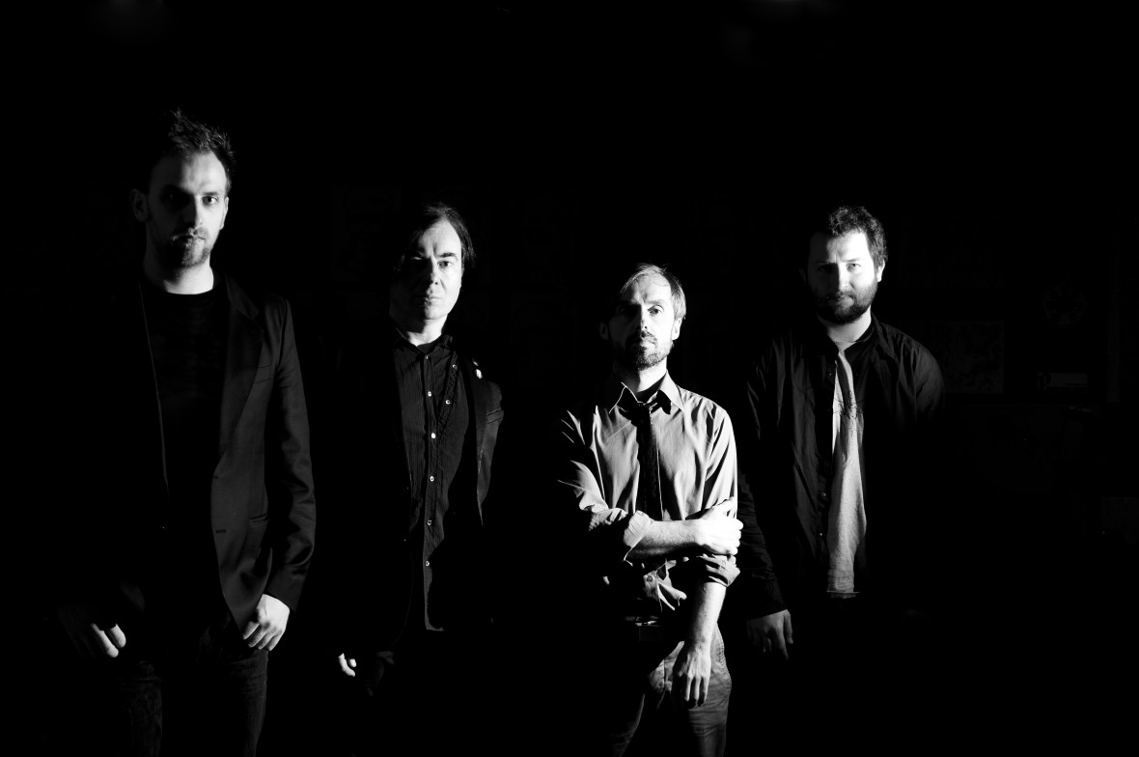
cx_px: 570
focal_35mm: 57
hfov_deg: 35.1
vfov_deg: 23.7
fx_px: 1801
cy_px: 378
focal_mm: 38
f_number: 3.8
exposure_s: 1/200
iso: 200
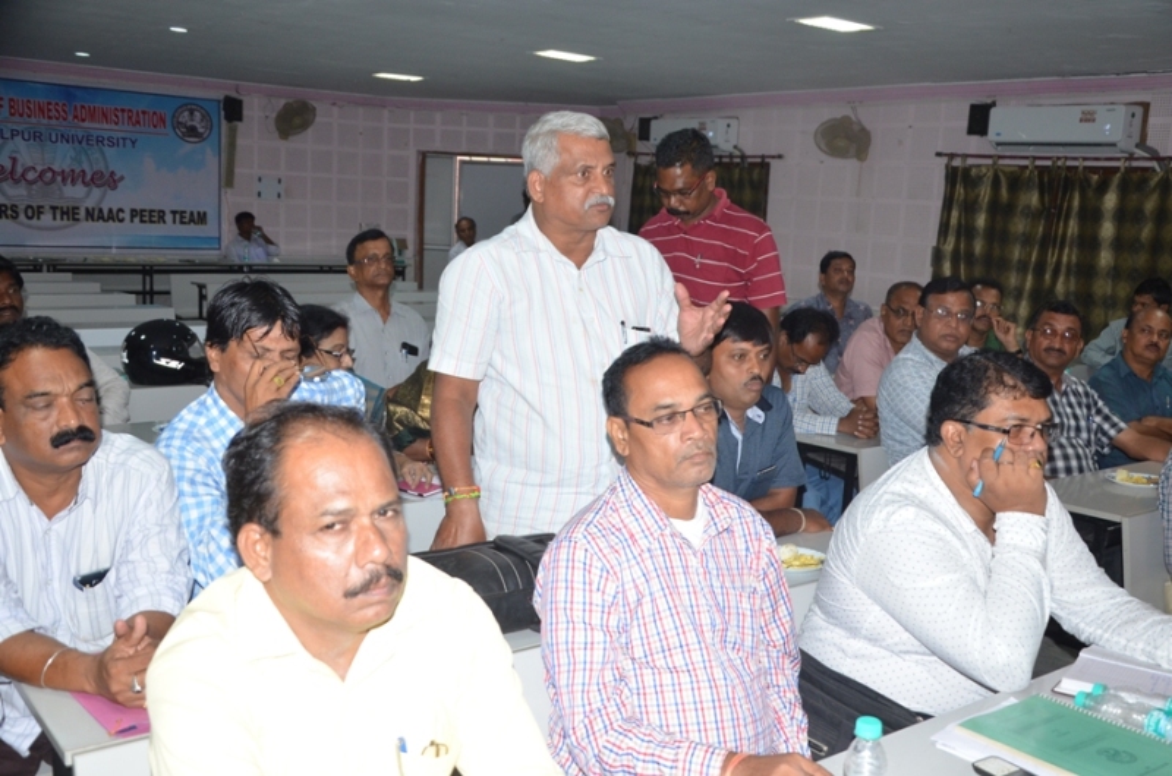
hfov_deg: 53.2
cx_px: 586
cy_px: 388
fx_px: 1170
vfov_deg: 36.7
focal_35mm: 36
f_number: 4.5
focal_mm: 24
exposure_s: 1/125
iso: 640
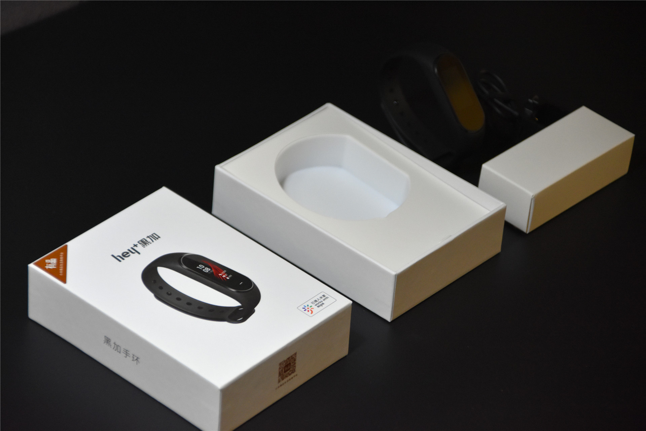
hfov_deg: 11.8
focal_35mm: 174
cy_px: 216
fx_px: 3122
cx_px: 323
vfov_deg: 7.9
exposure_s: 1/60
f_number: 5.6
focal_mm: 116
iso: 2000
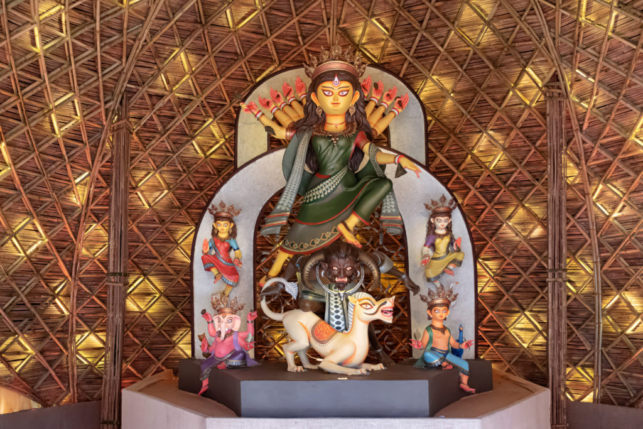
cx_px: 322
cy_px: 214
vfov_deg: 36.9
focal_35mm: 36
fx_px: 643
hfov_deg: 53.1
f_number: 4
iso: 1600
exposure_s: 1/60
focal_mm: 24
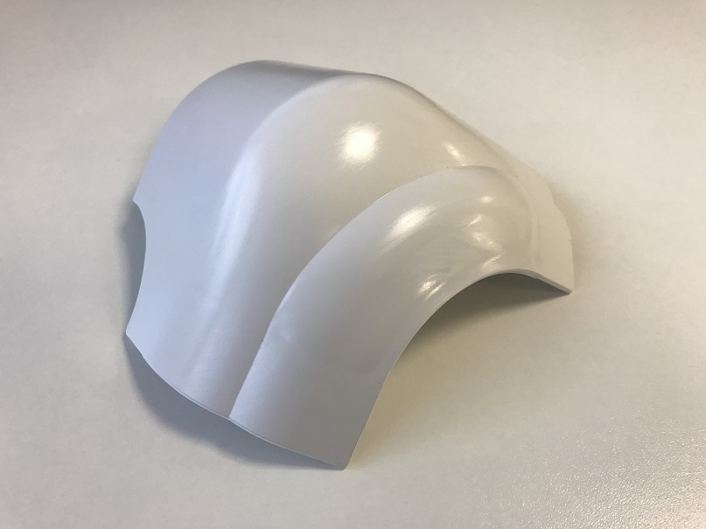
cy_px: 264
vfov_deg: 49.7
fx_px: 571
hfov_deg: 63.5
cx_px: 353
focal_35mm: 28
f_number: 1.8
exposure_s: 1/100
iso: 40
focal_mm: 3.99
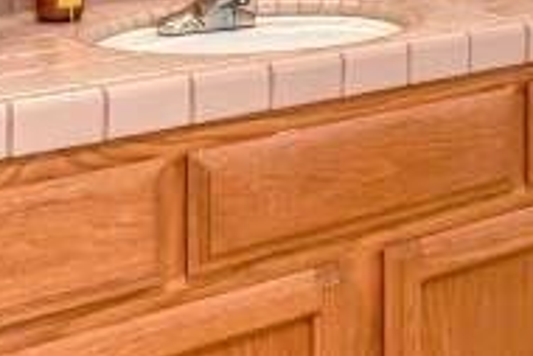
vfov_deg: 14.3
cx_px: 575
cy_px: -188
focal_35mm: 89
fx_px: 1319
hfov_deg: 21.7
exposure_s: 1/6
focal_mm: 15
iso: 400
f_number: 11
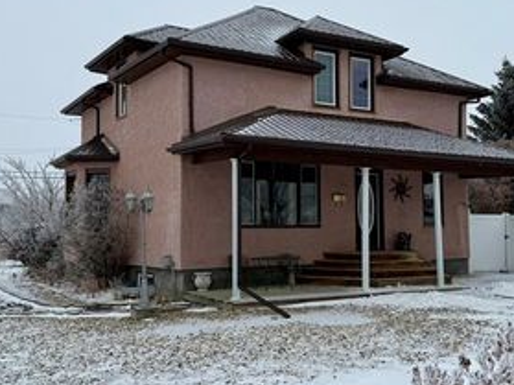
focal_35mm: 43
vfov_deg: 33.6
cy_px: 176
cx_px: 304
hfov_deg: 43.7
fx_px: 638
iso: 80
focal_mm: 6.76
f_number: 1.78
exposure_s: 1/2611
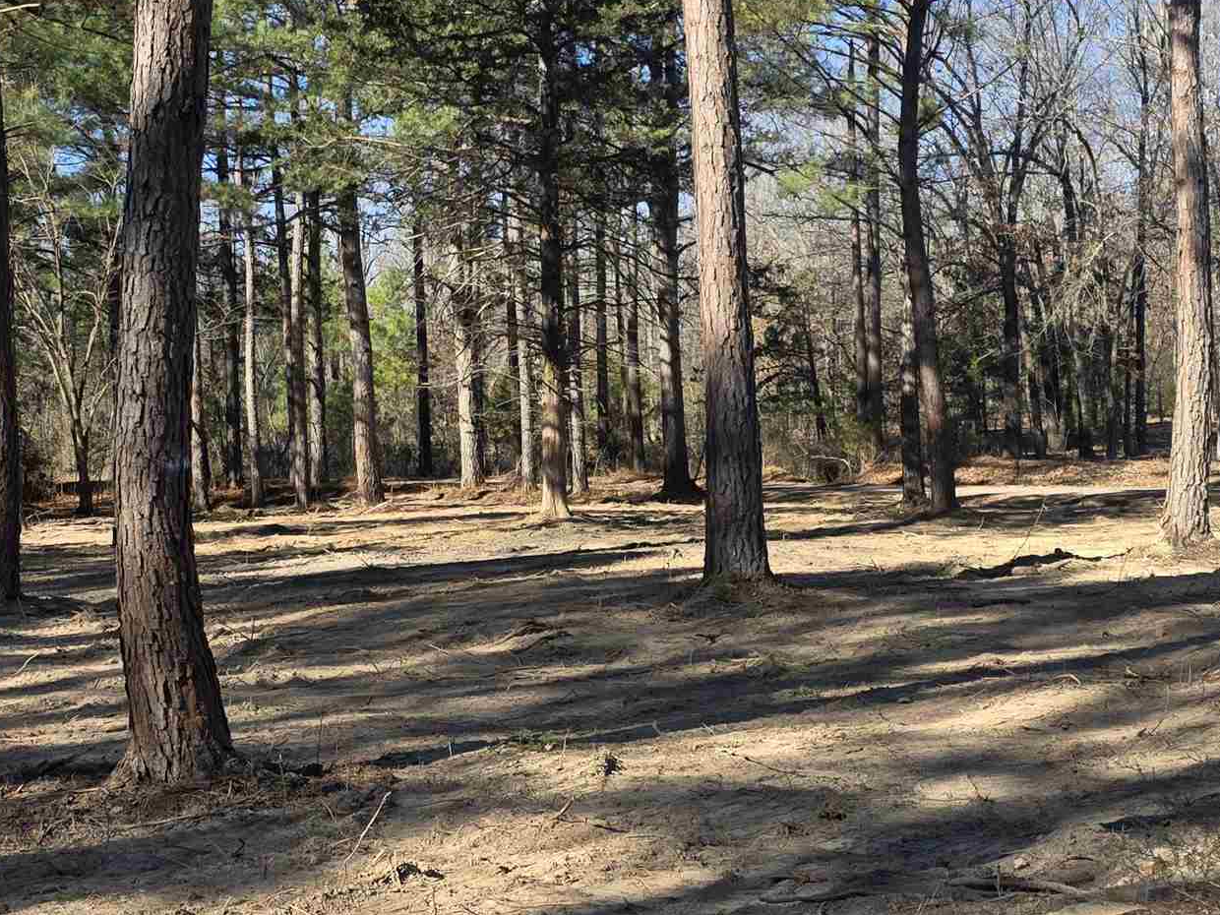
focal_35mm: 57
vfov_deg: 25.6
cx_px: 558
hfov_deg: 33.8
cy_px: 586
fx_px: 2009
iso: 80
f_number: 1.7
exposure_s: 1/1915
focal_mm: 6.3
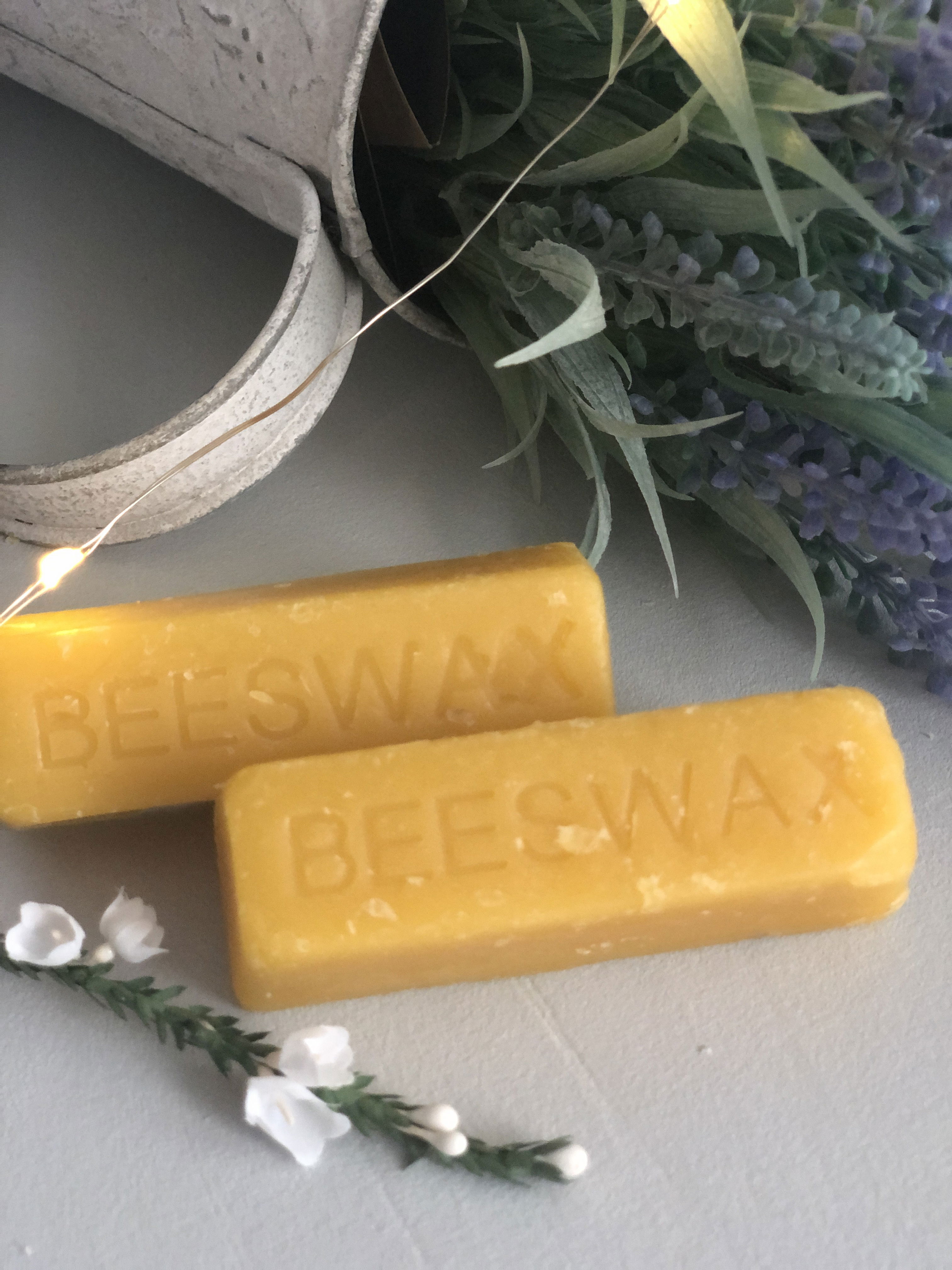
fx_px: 1907
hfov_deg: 28.0
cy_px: 635
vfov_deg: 36.8
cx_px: 476
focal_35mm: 52
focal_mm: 6
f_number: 2.4
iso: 160
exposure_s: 1/17
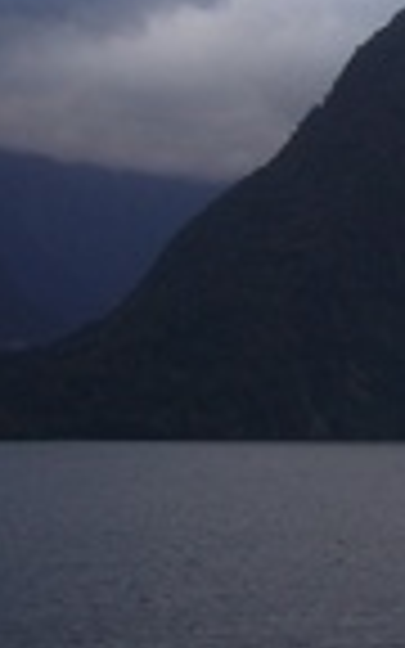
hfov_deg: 11.3
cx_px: 549
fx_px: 1996
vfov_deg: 18.3
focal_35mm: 113
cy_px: 130
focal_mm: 5.8
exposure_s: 1/160
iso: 80
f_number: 2.8
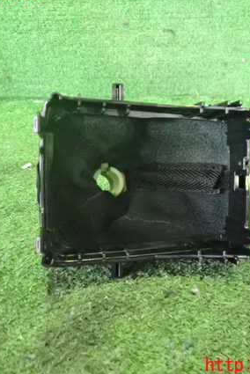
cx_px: 140
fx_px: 458
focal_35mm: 44
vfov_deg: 44.5
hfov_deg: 30.5
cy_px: 179
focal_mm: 5.4
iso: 4000
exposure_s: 1/125
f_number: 2.3
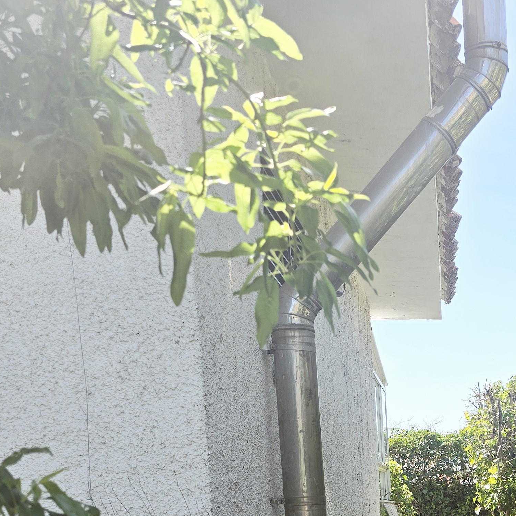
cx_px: 479
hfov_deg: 30.1
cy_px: 613
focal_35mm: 54
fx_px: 911
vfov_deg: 27.9
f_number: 1.7
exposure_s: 1/250
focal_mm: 6.3
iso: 12
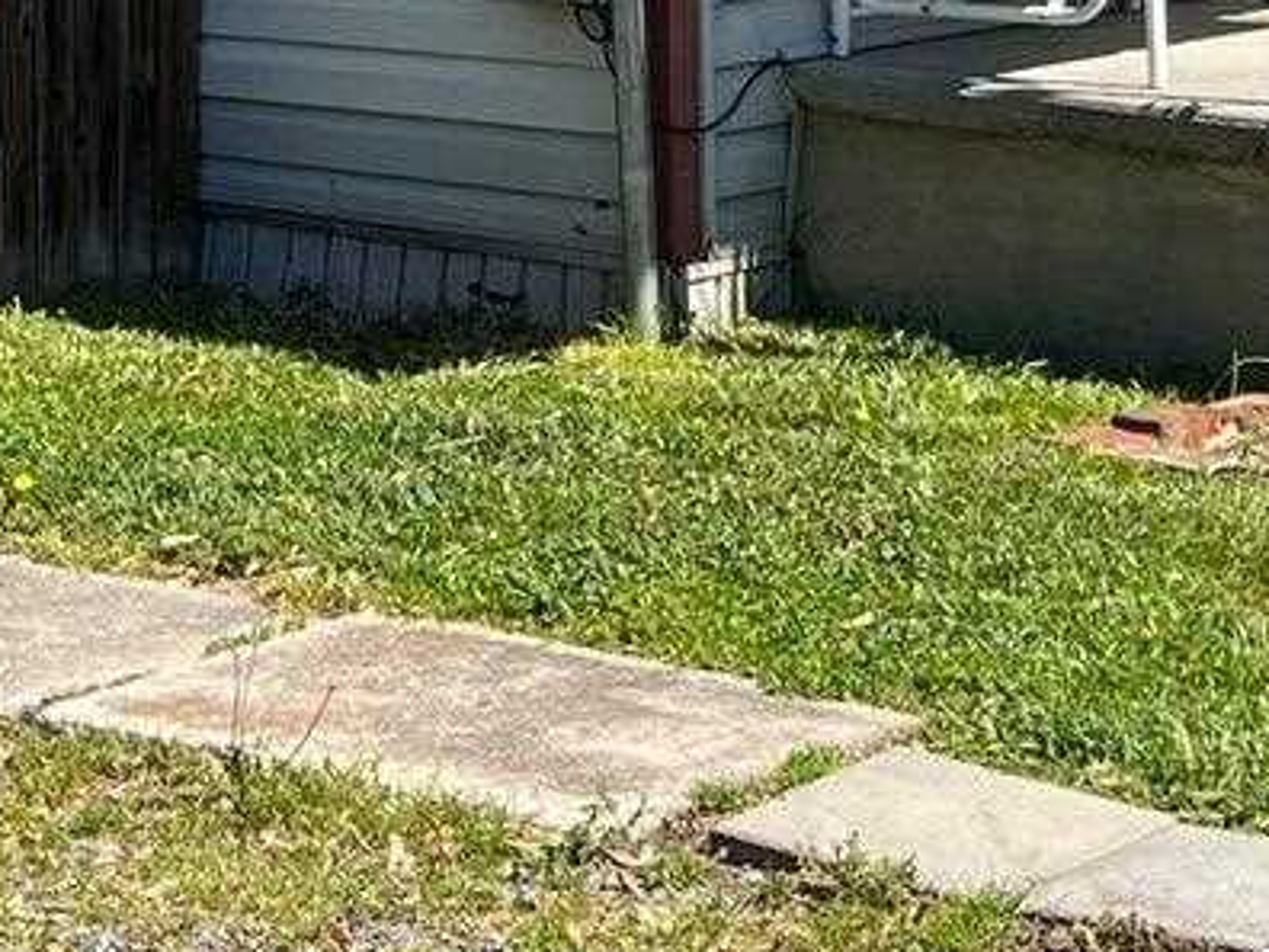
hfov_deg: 14.0
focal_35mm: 140
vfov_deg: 9.6
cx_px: 312
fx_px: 5132
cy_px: -1208
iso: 50
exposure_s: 1/2571
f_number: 1.5
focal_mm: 5.7
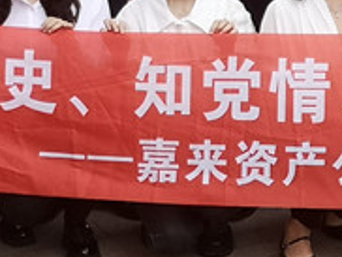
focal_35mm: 165
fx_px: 1632
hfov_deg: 11.6
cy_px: -179
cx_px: 455
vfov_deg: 8.7
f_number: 1.8
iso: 50
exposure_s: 1/561
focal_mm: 3.95
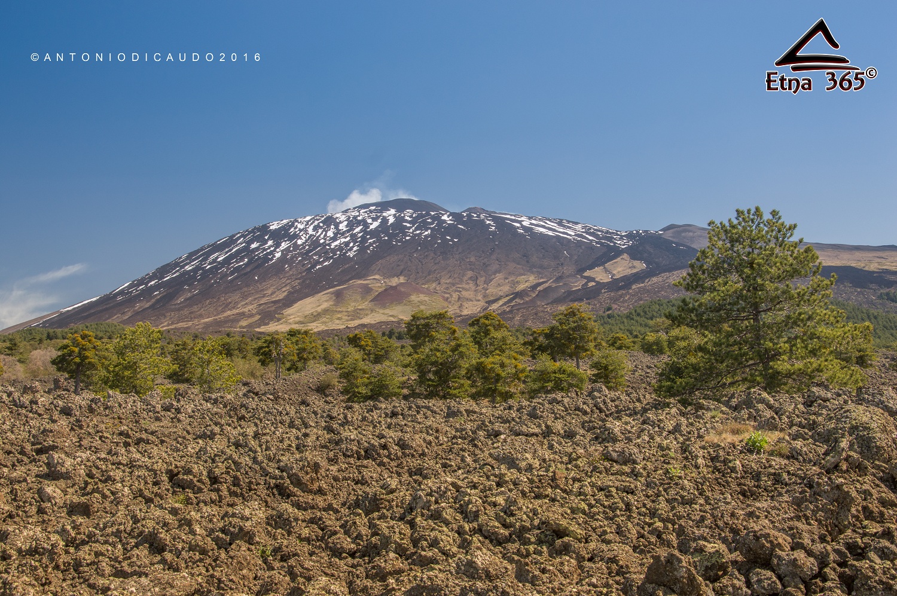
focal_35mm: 42
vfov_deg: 31.8
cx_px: 448
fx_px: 1045
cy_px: 298
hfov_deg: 46.4
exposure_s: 1/60
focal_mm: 28
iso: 200
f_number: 9
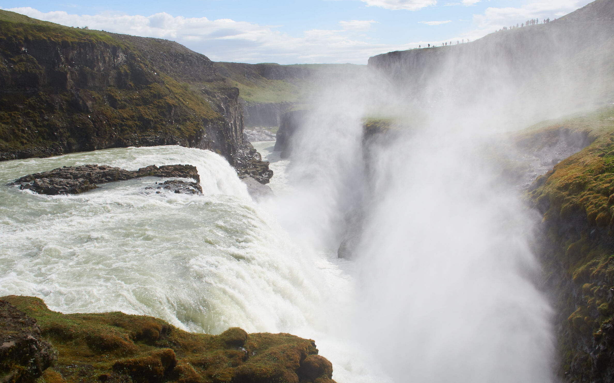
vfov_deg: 34.4
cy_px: 200
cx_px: 306
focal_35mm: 37
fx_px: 619
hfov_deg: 52.8
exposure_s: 1/800
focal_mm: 24
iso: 400
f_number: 11
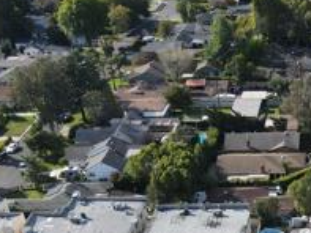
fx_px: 701
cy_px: 332
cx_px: 332
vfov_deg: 17.3
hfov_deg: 23.6
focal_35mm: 78
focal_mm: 4.5
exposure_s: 1/320
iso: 100
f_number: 2.8
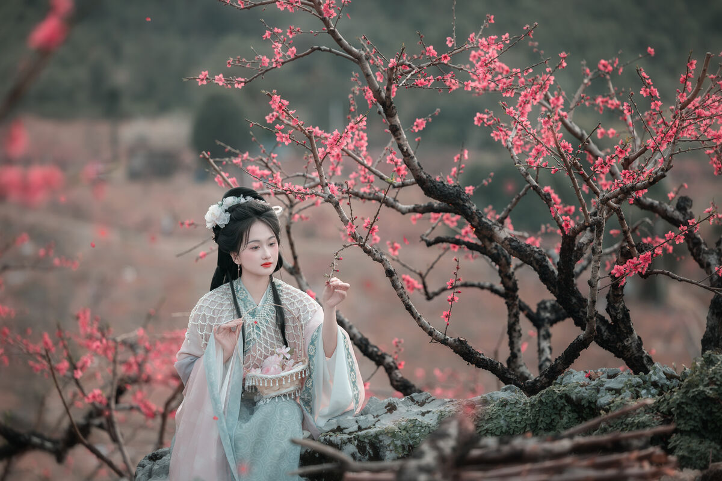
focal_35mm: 157
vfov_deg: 8.7
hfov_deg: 13.1
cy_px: 240
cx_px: 361
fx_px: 3148
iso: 50
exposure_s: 1/80
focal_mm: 158
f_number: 2.8
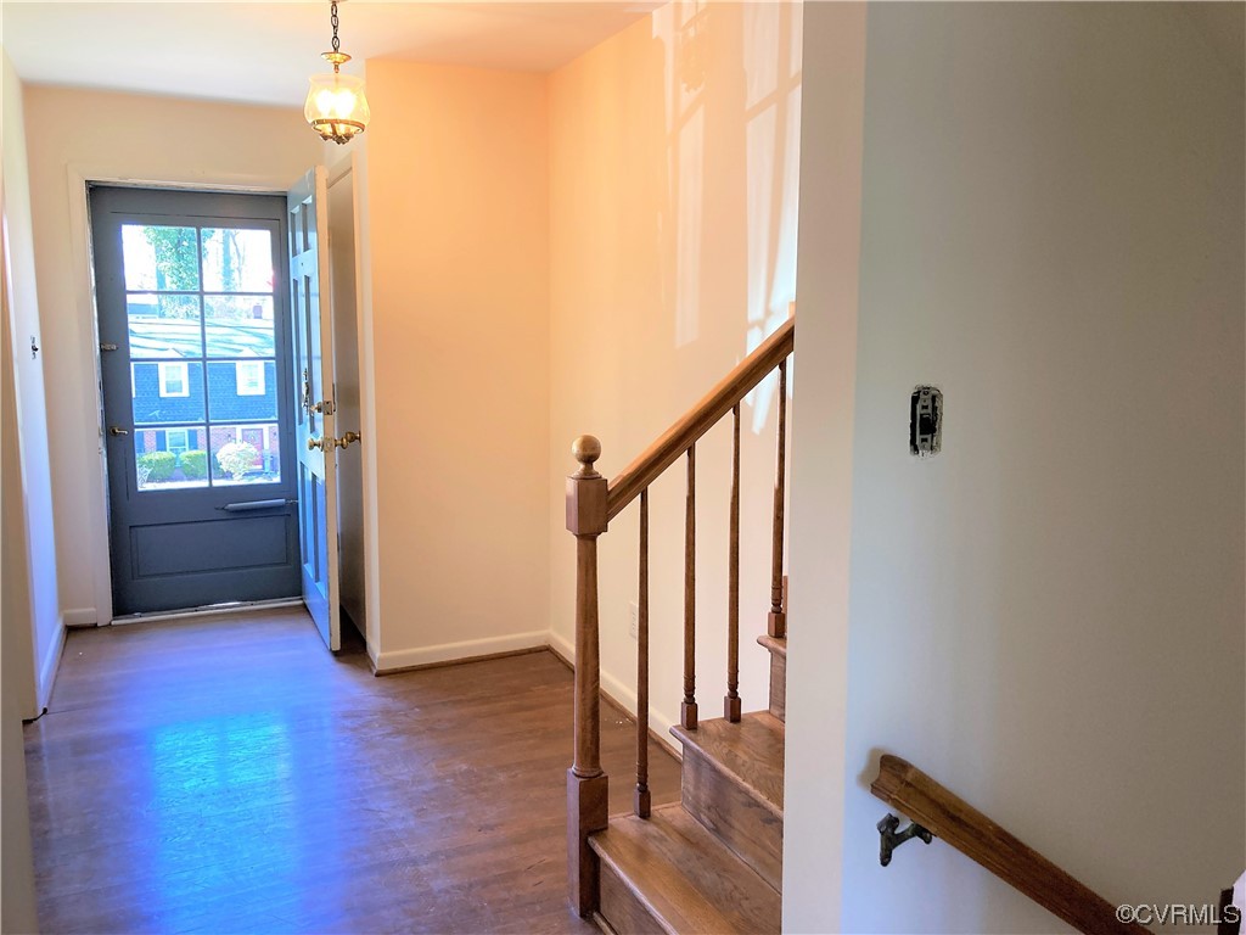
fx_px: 1008
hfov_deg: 63.4
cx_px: 623
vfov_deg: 49.7
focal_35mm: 28
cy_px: 468
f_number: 1.8
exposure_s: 1/60
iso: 125
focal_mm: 3.99
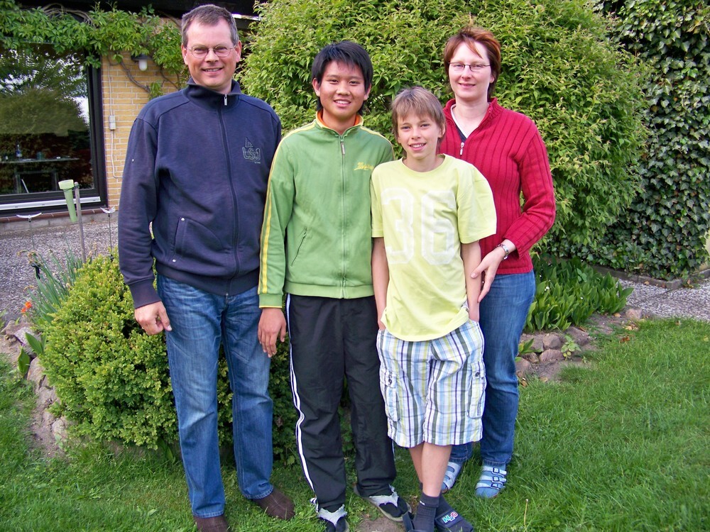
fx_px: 677
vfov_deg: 42.9
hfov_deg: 55.4
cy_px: 266
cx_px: 355
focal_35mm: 33
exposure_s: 1/160
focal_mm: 5.85
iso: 80
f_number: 2.8
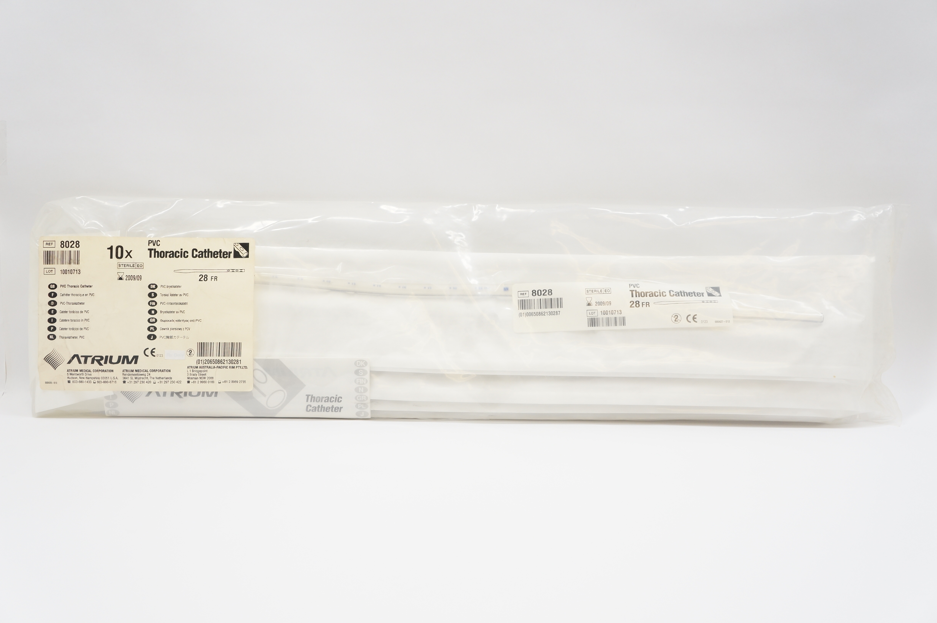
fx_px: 936
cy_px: 312
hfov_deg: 53.2
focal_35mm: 36
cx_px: 468
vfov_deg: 36.8
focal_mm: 24
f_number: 5
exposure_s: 1/80
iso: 400
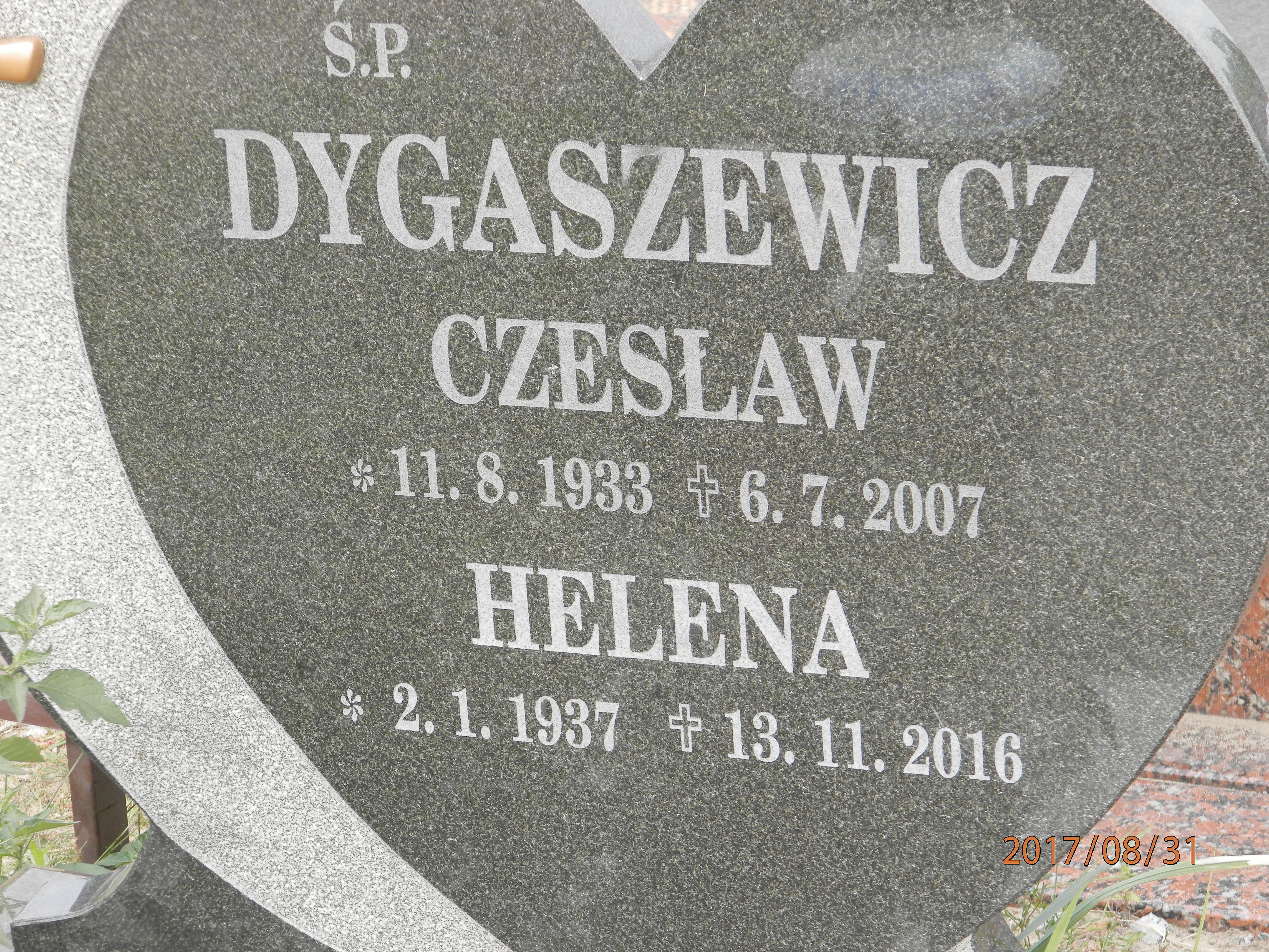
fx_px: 4876
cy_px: 473
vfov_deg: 11.1
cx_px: 639
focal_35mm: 133
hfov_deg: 14.8
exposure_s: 1/80
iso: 80
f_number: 4.7
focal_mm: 23.6
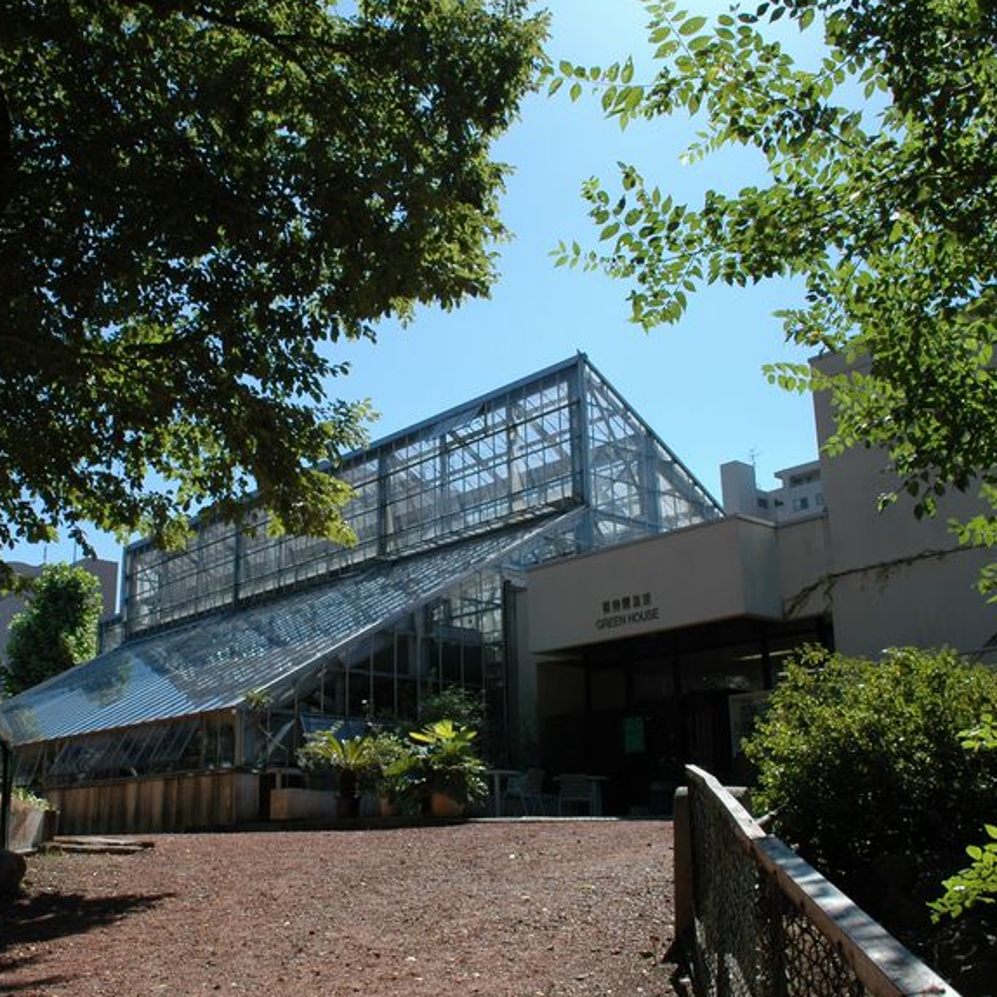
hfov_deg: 45.7
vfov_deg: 46.0
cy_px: 502
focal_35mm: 36
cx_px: 373
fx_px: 1173
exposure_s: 1/250
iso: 200
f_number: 11
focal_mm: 18
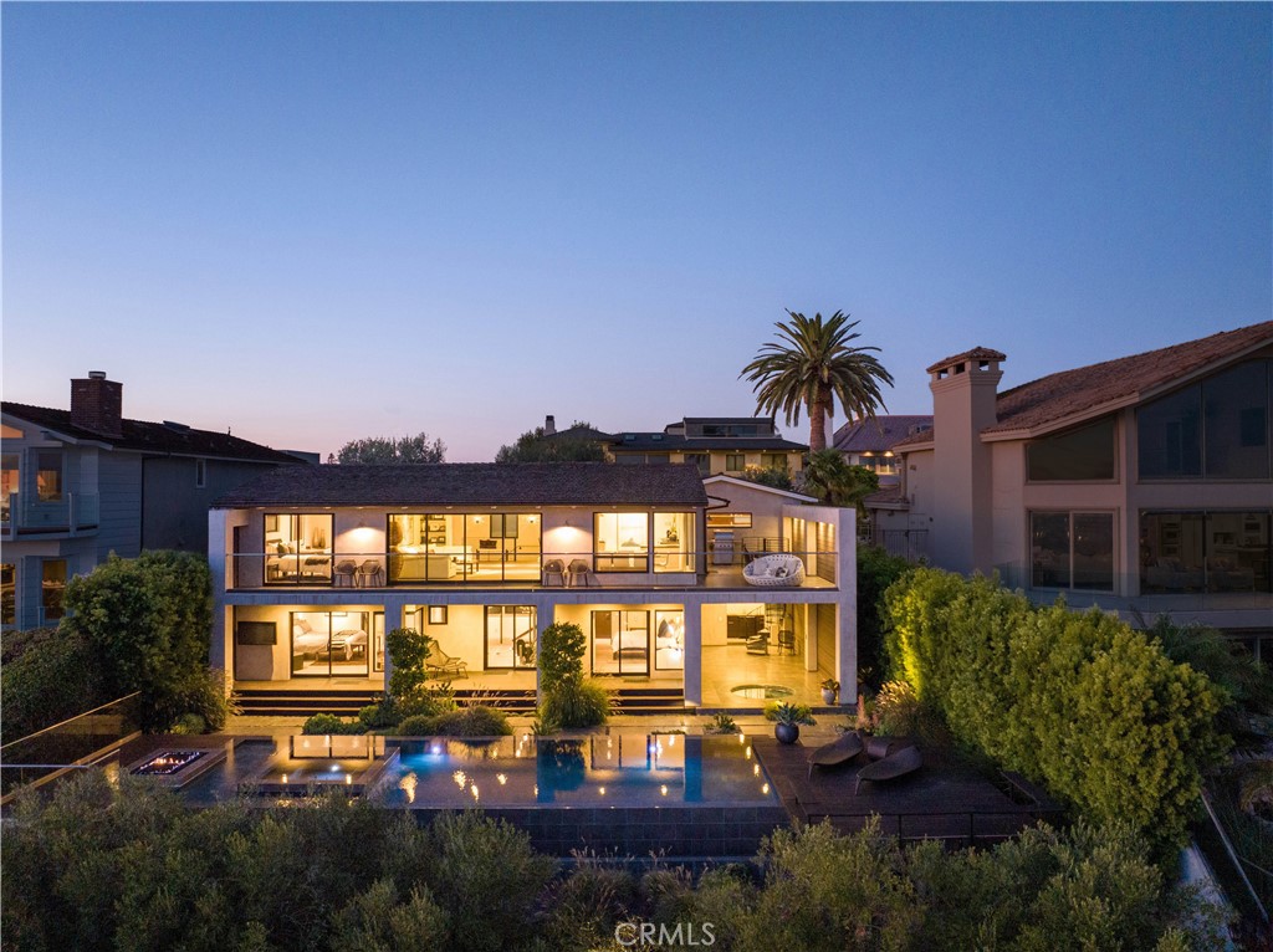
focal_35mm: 24
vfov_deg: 56.7
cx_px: 636
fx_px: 882
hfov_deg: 71.6
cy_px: 476
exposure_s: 1/10
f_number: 2.8
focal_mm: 12.29
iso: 870
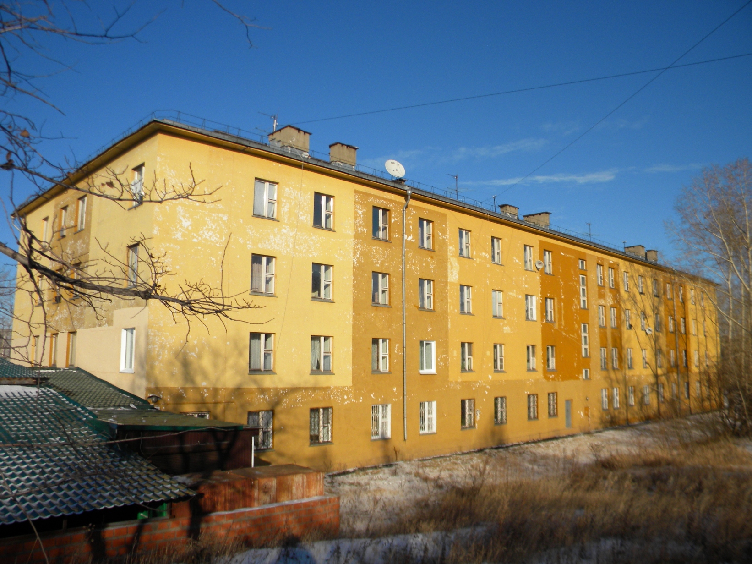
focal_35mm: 28
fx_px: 608
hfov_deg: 63.5
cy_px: 282
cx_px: 376
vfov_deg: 49.7
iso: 80
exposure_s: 1/418
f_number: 7
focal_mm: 5
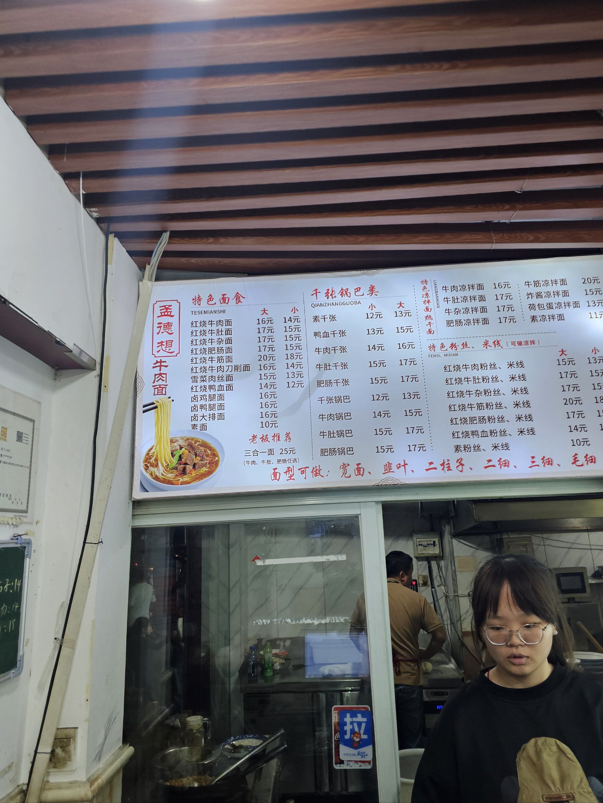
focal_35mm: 23
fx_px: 534
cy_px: 402
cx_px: 302
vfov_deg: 73.9
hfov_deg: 58.9
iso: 200
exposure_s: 1/100
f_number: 1.7
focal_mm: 6.3
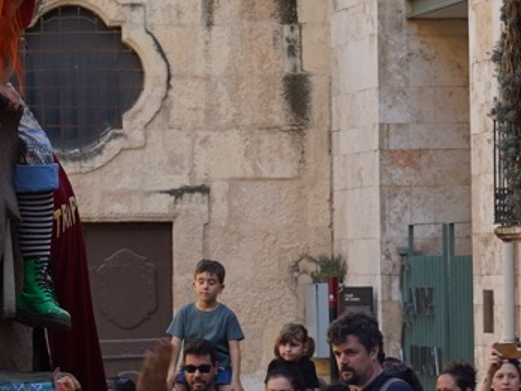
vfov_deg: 6.1
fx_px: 3672
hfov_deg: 8.0
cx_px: -120
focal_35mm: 244
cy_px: 188
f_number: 5.6
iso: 100
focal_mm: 46
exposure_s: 1/125
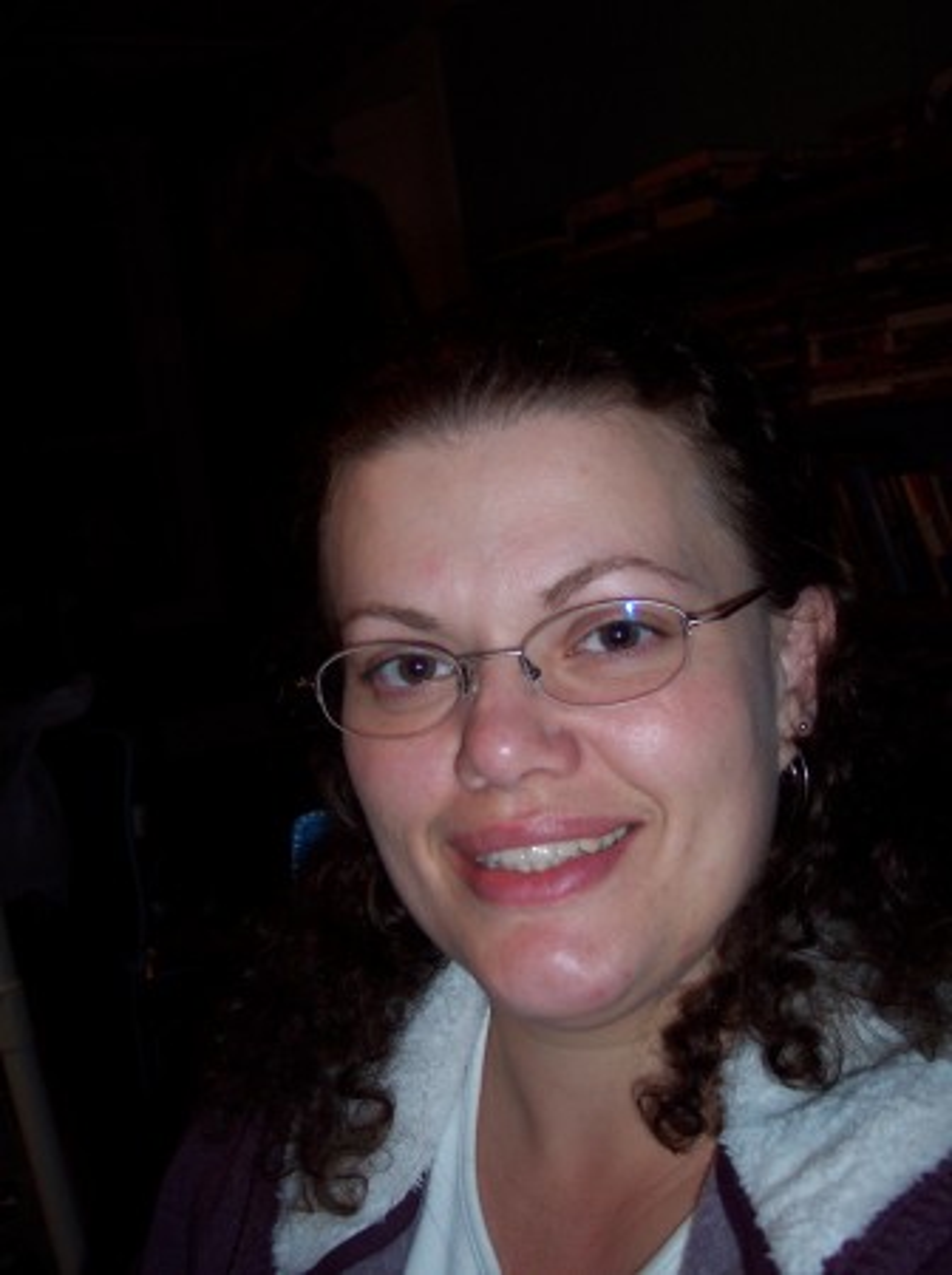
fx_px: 1397
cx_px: 476
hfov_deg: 37.6
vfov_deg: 49.0
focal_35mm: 38
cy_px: 638
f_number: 2.8
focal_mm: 8
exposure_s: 1/30
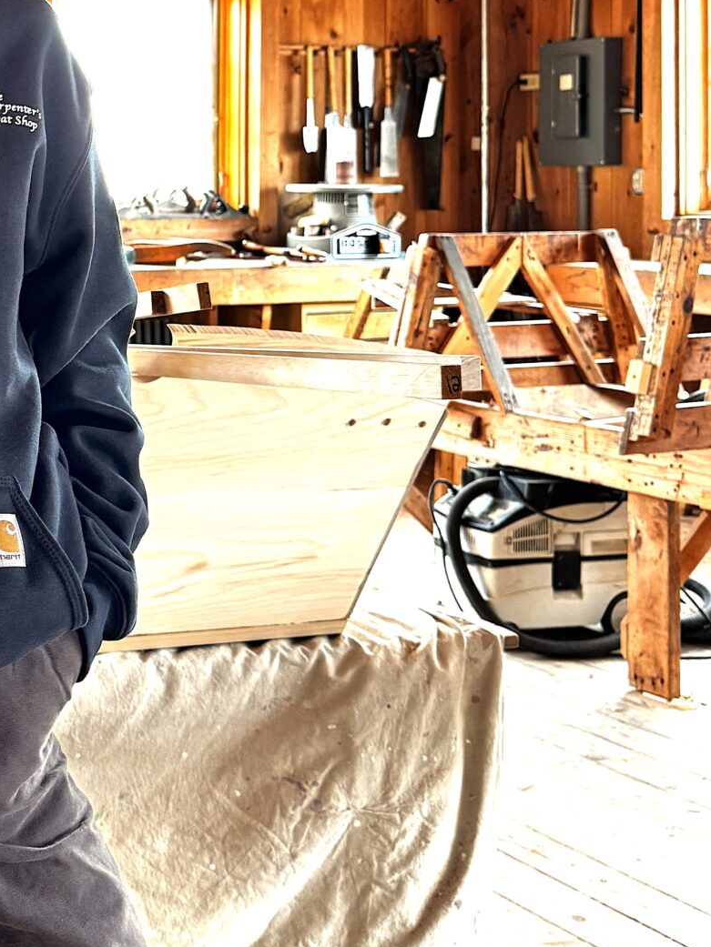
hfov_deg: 23.1
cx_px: -105
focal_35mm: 59
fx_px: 1615
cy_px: 200
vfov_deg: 31.9
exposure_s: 1/60
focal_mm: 6.76
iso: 320
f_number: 1.78
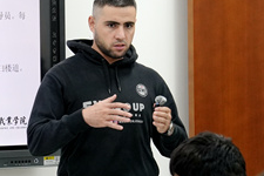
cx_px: -16
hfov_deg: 10.0
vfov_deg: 6.8
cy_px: 107
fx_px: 1489
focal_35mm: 203
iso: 1250
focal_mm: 57
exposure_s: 1/200
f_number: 4
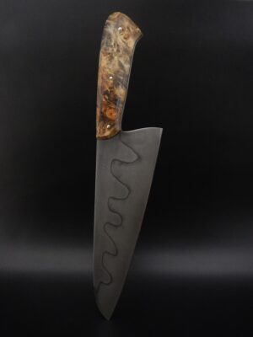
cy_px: 168
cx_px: 126
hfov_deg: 49.7
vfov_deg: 63.4
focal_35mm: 28
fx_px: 273
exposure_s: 1/20
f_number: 3.9
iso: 400
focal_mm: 5
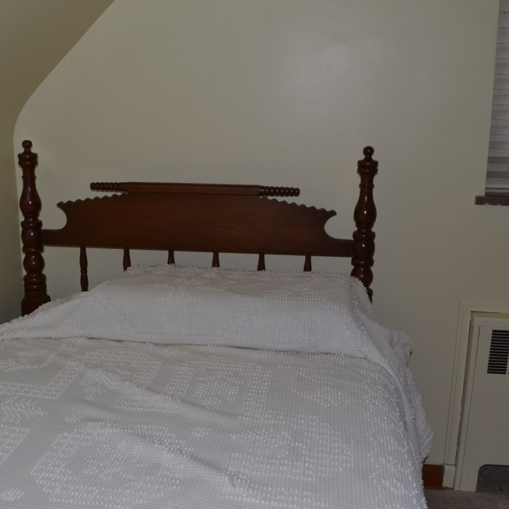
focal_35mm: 39
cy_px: 254
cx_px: 223
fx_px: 649
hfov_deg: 42.8
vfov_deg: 42.8
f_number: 8
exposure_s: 1/60
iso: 100
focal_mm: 20
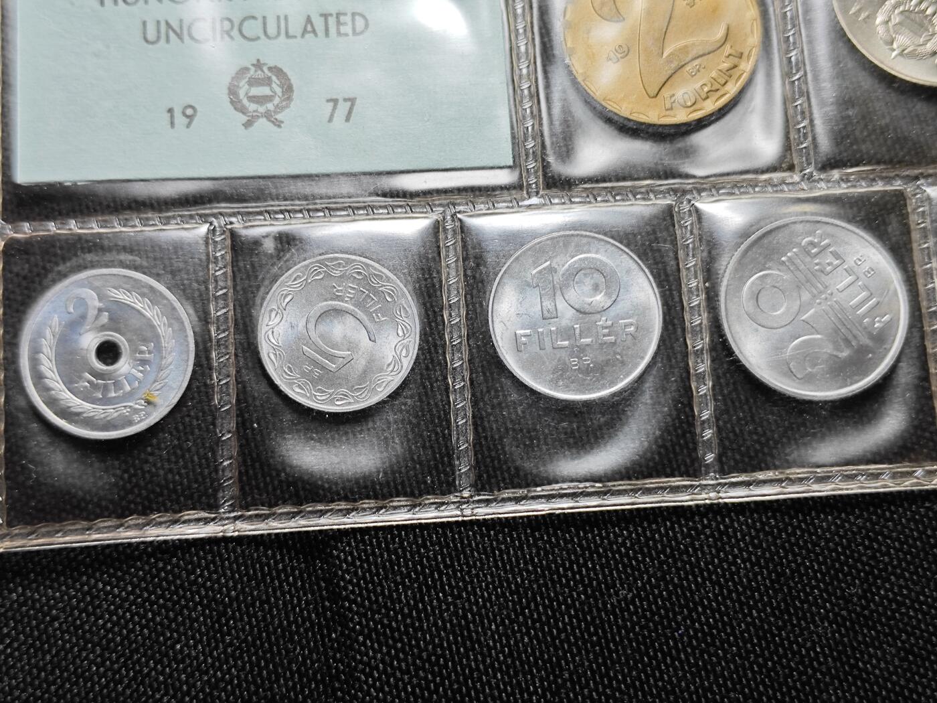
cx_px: 468
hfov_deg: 38.9
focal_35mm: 49
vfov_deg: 29.7
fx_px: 1326
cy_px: 352
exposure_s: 1/65
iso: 80
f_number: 1.6
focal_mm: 5.84
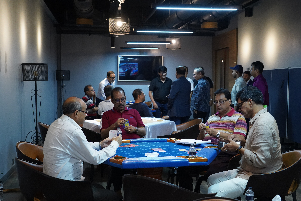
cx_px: 150
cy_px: 100
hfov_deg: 42.7
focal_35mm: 46
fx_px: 385
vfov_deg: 29.2
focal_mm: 46
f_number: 6.3
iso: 6400
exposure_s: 1/125
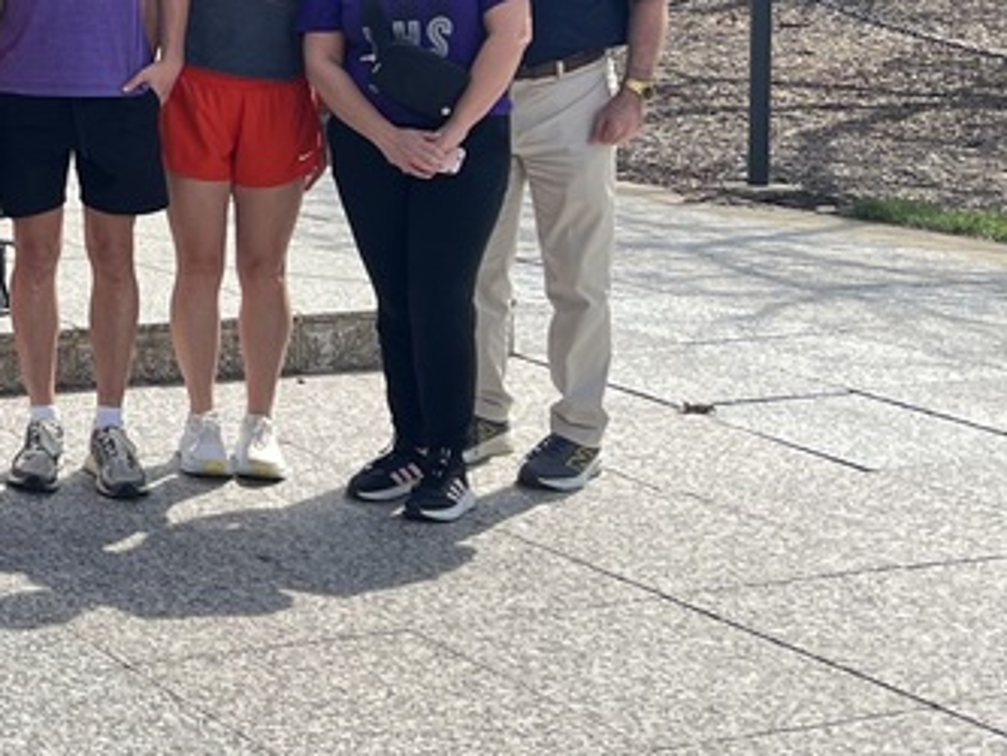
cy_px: -48
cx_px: -387
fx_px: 2328
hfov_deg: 21.5
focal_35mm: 80
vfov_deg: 17.9
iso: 50
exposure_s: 1/2208
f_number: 1.5
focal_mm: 5.7
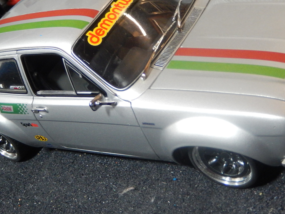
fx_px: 552
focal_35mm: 67
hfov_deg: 29.0
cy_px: 55
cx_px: 137
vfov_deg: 21.7
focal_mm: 7.3
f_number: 4.2
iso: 400
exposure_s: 1/25
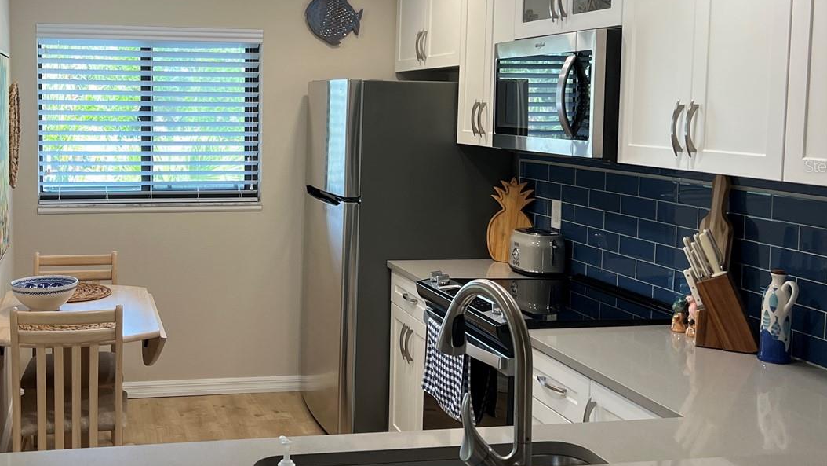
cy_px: 166
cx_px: 251
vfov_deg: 27.6
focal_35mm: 43
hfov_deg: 46.3
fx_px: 943
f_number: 1.5
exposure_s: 1/120
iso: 80
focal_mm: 5.7
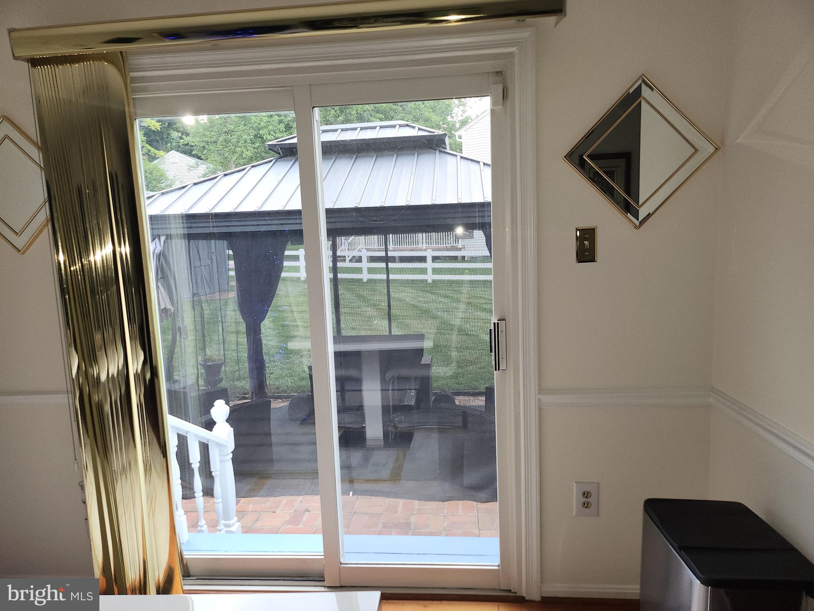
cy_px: 306
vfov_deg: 56.8
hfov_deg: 71.6
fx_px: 564
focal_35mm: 24
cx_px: 407
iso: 80
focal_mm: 5
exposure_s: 1/60
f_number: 1.8
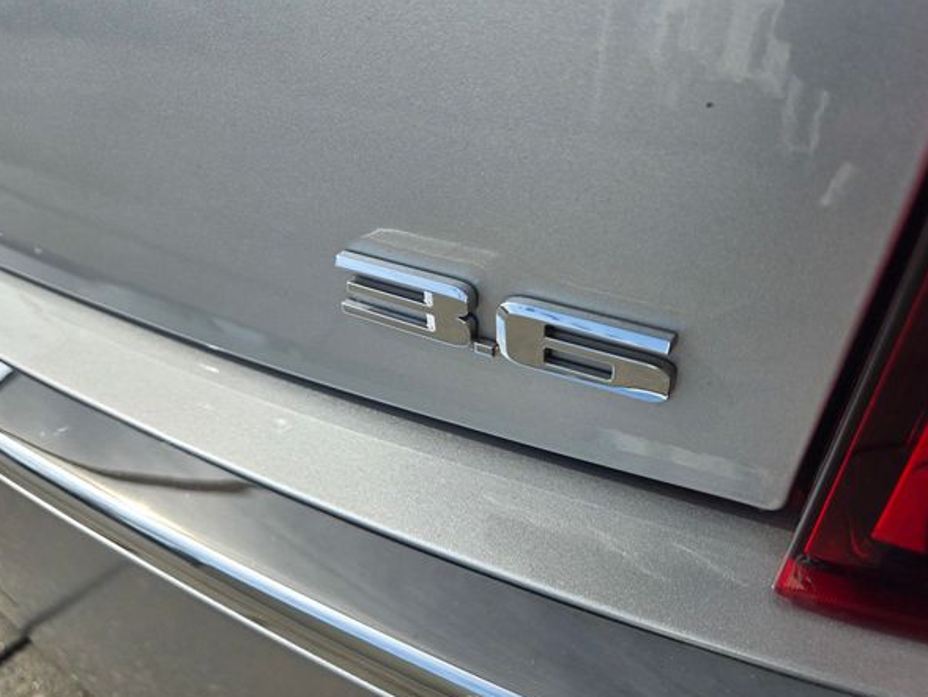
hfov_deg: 69.3
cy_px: 352
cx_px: 484
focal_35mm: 25
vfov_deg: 54.9
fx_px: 670
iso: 25
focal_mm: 5.4
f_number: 1.8
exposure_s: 1/1205
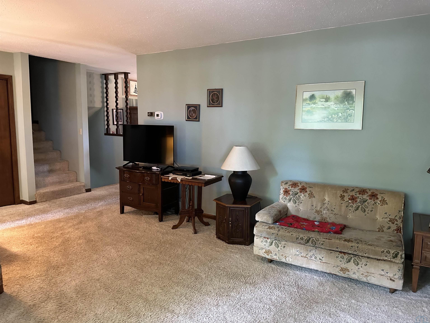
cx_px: 215
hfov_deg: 71.6
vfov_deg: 56.8
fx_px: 298
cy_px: 162
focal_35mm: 24
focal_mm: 6.86
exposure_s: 1/60
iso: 640
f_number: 1.78
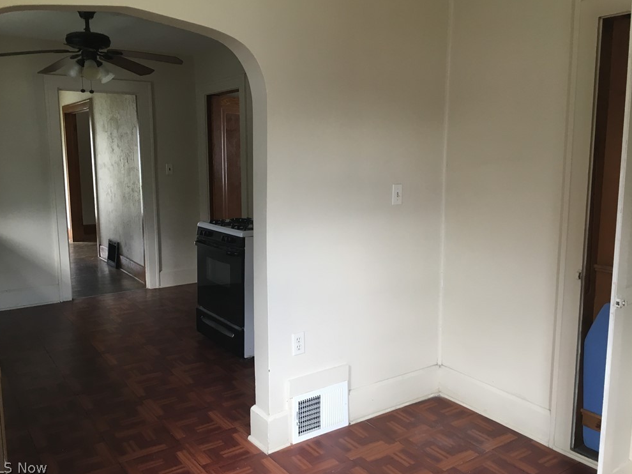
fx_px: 548
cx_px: 308
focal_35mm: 30
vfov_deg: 46.8
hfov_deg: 60.0
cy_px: 233
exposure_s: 1/30
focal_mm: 4.15
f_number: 2.2
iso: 64
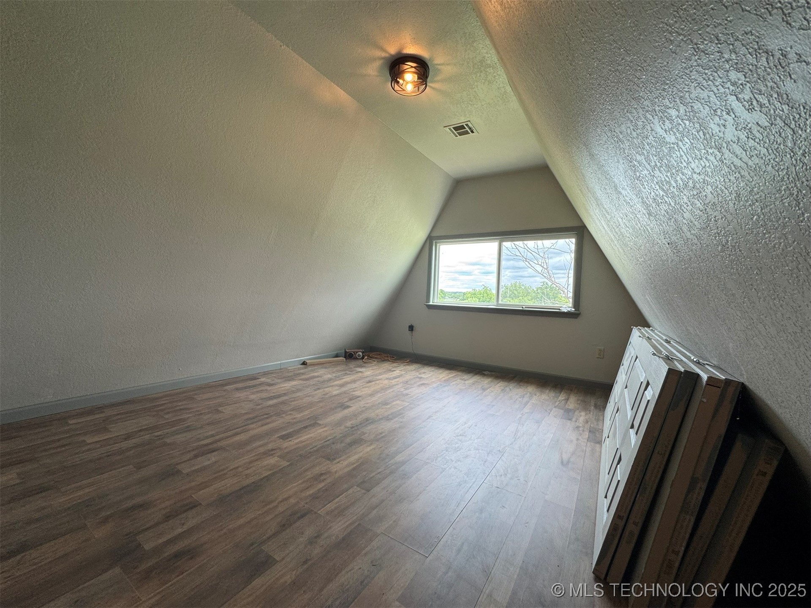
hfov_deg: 102.1
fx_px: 328
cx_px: 406
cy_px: 304
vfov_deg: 85.7
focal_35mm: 14
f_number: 2.2
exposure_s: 1/120
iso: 80
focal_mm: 2.22
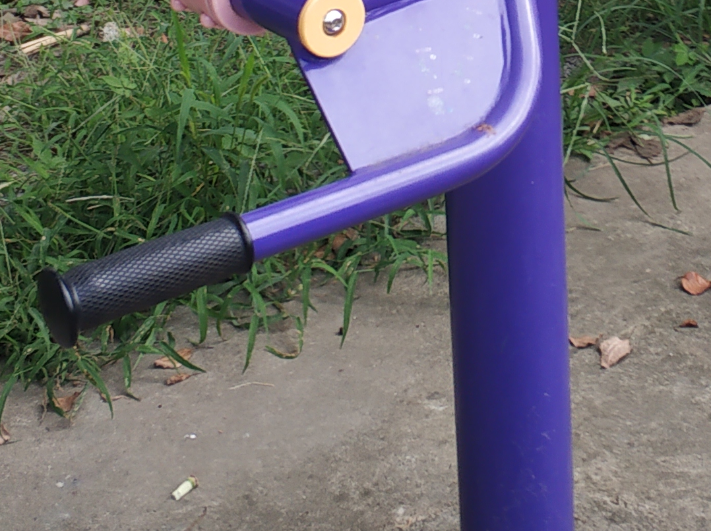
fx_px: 2072
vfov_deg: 14.1
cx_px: 580
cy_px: -122
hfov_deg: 19.3
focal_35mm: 101
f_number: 1.8
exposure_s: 1/370
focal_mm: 3.82
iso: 103
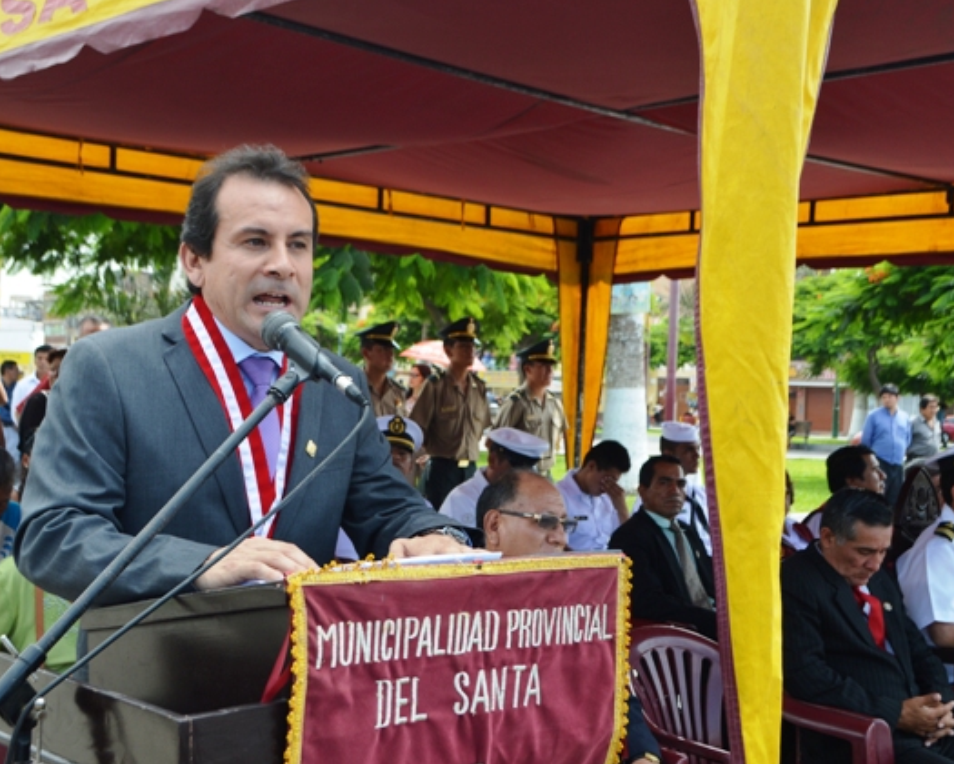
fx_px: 1355
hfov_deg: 38.8
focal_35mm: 48
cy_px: 384
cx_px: 458
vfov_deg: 31.5
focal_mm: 28
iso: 100
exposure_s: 1/160
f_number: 6.3
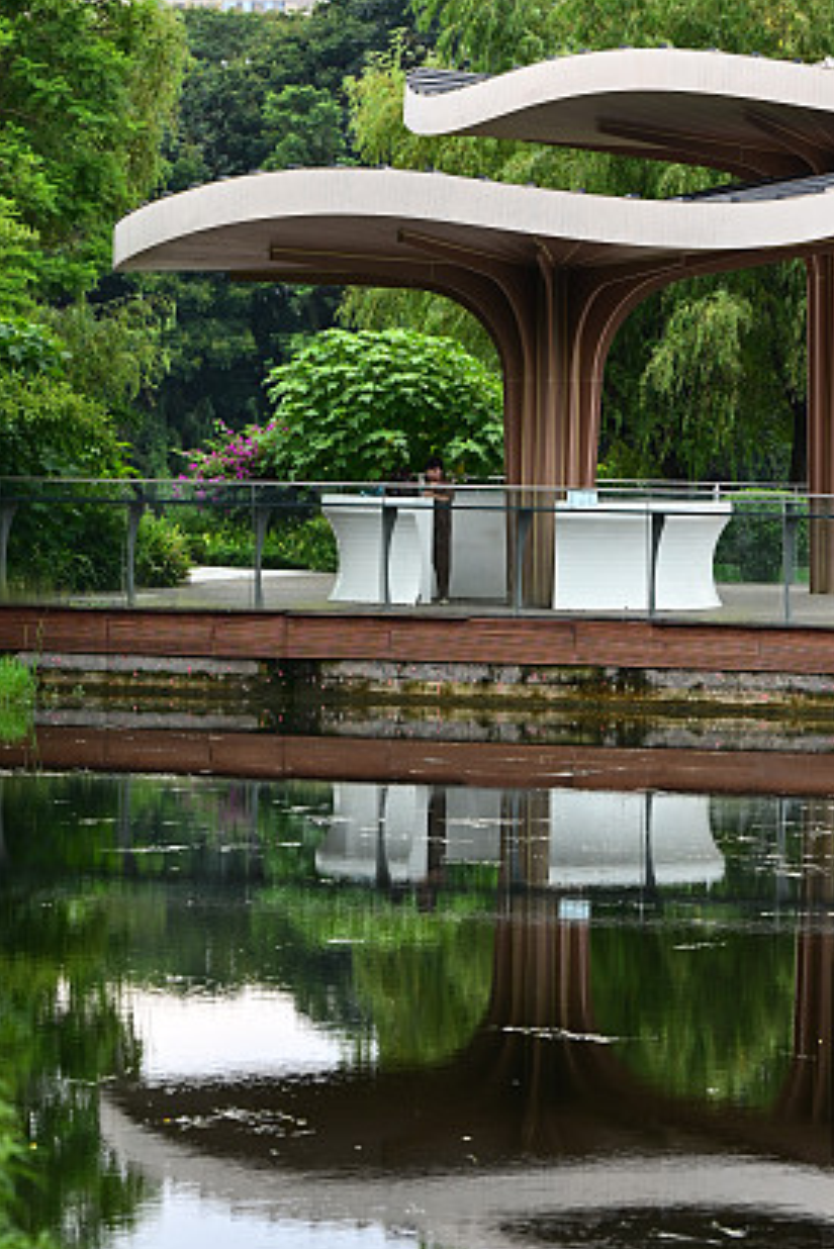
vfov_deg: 12.6
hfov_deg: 8.4
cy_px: 491
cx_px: 699
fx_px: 5659
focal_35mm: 163
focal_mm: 84
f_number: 4.5
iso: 200
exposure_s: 1/250
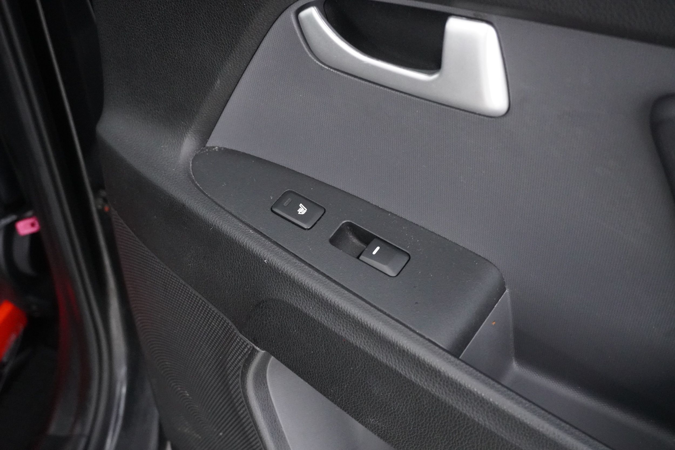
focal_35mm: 38
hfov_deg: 51.3
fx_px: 703
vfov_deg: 35.5
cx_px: 338
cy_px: 225
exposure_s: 1/30
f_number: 4.5
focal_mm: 25
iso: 6400
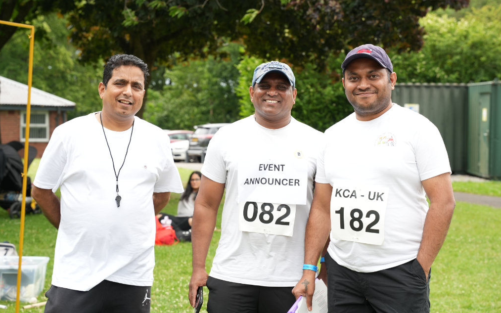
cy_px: 149
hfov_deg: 28.6
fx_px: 983
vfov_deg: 18.1
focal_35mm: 72
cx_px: 250
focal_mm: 70
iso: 400
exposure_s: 1/200
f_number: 5.6
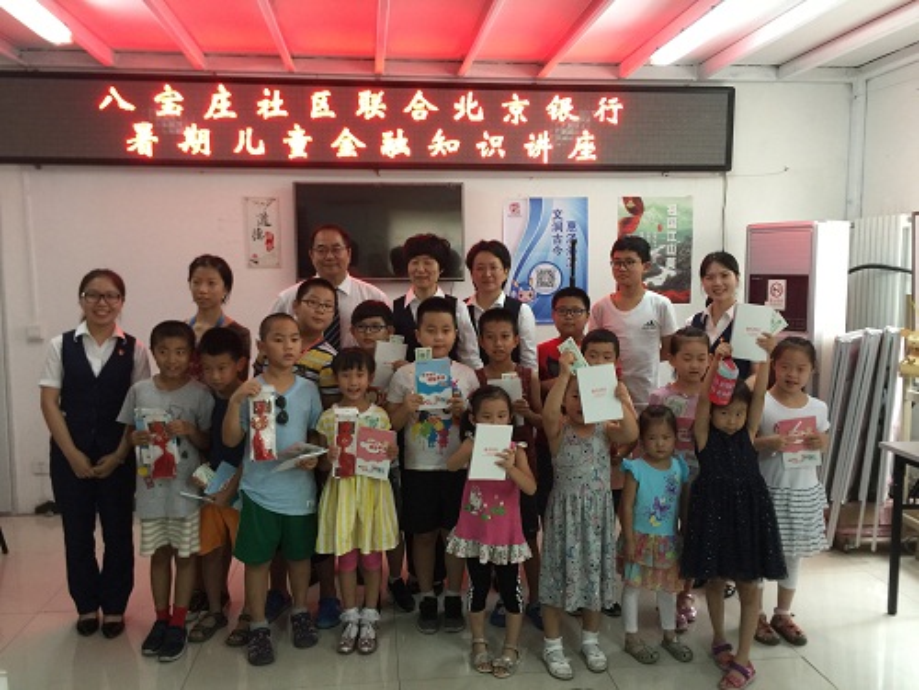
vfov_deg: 48.2
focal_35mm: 29
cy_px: 345
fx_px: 770
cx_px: 460
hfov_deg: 61.7
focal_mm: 4.15
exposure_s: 1/17
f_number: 2.2
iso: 80
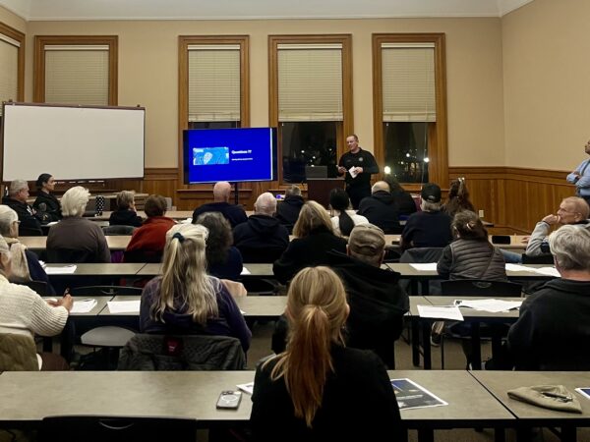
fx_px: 443
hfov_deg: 67.3
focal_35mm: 26
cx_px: 295
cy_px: 221
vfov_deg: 53.1
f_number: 1.6
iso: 80
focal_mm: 5.1
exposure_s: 1/60
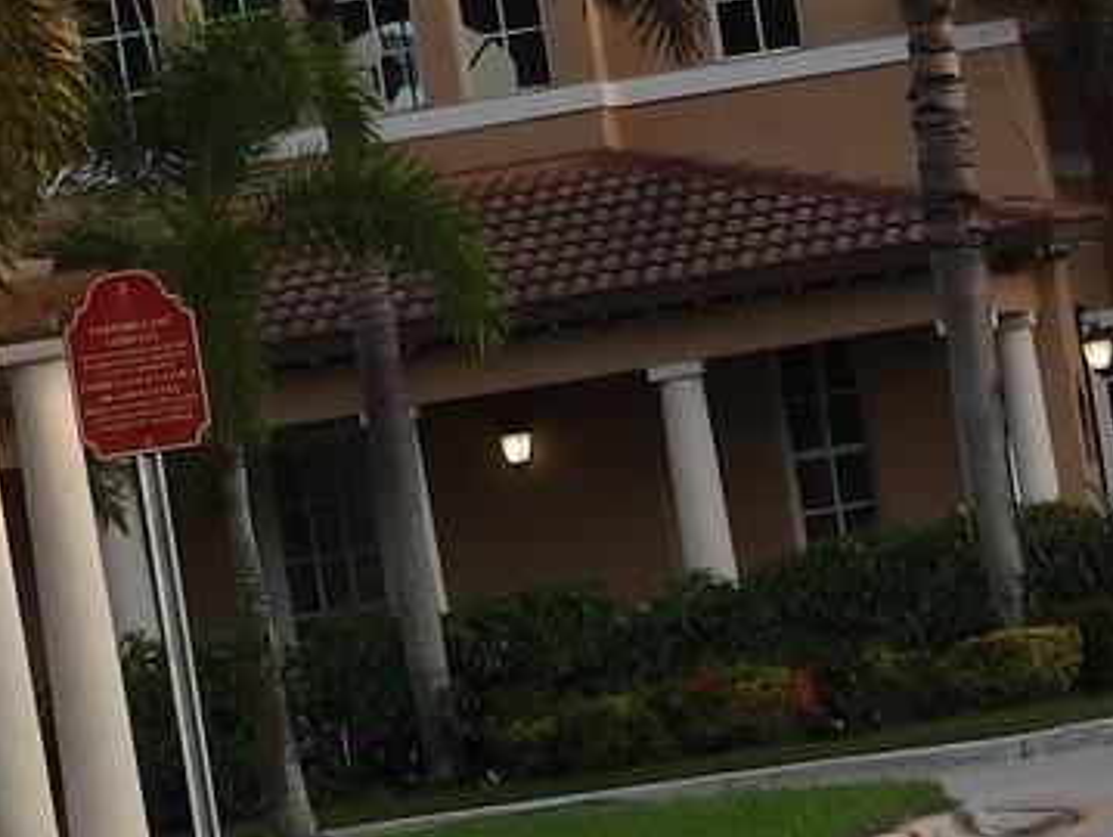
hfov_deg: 6.1
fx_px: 10460
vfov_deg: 4.6
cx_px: 632
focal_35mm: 325
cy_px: -102
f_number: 4.5
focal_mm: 13.1
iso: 125
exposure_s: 1/125
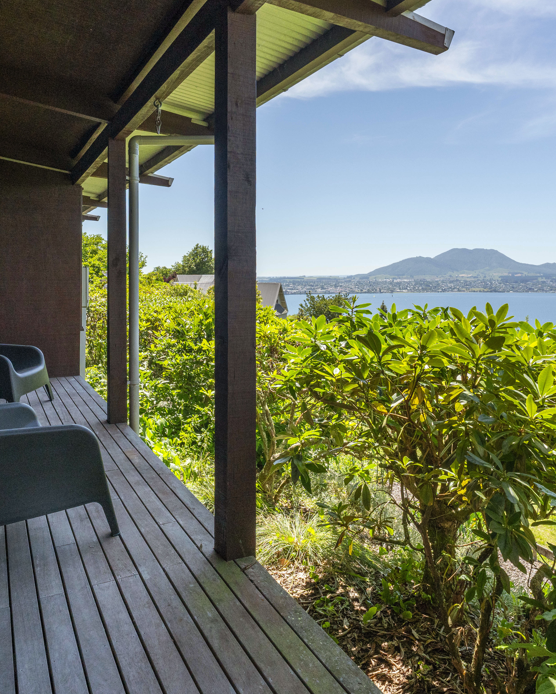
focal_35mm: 26
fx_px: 535
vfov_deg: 65.4
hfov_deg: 54.9
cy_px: 277
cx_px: 302
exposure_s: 1/1000
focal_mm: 14
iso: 640
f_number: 8
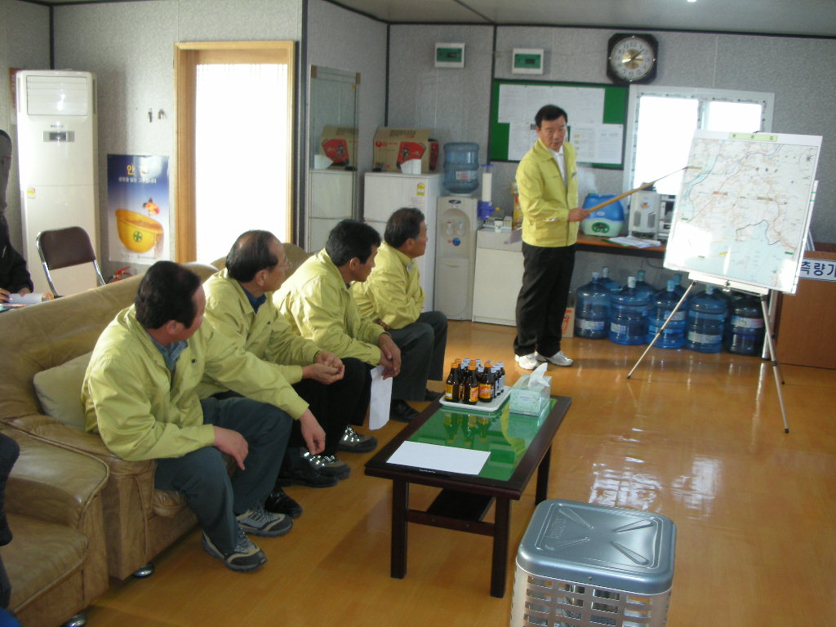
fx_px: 845
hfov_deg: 52.6
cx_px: 418
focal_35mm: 35
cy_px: 314
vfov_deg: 40.7
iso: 72
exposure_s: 1/30
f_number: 2.8
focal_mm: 5.8
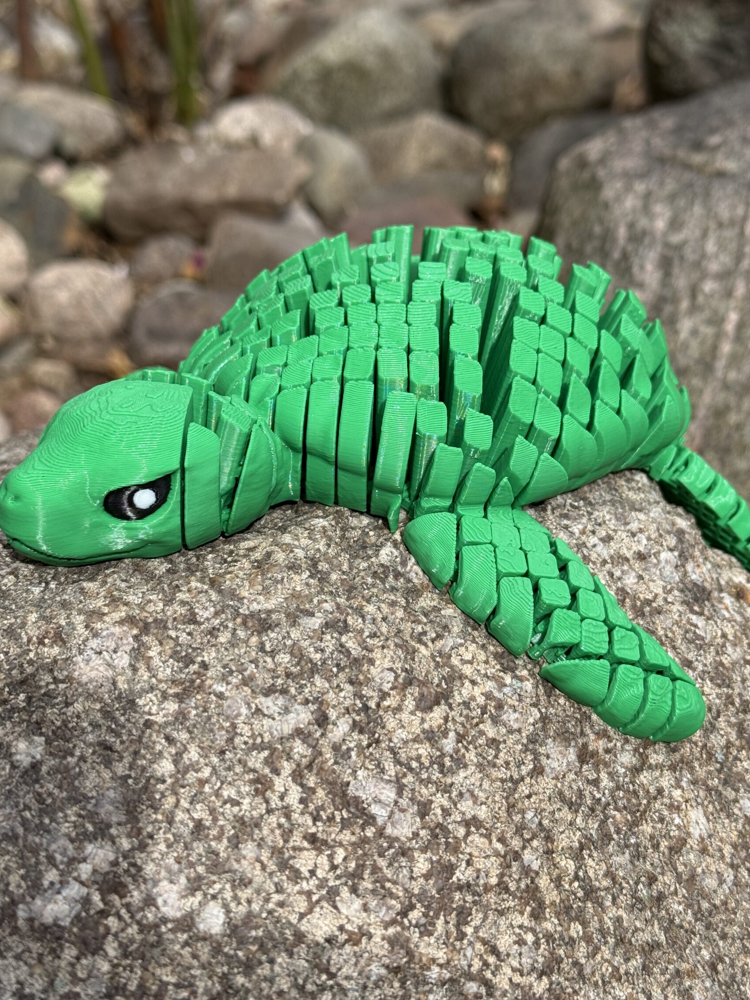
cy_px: 468
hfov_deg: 27.0
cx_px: 402
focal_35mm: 54
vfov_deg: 35.5
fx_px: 1560
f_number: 1.78
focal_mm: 6.76
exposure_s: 1/2342
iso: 64
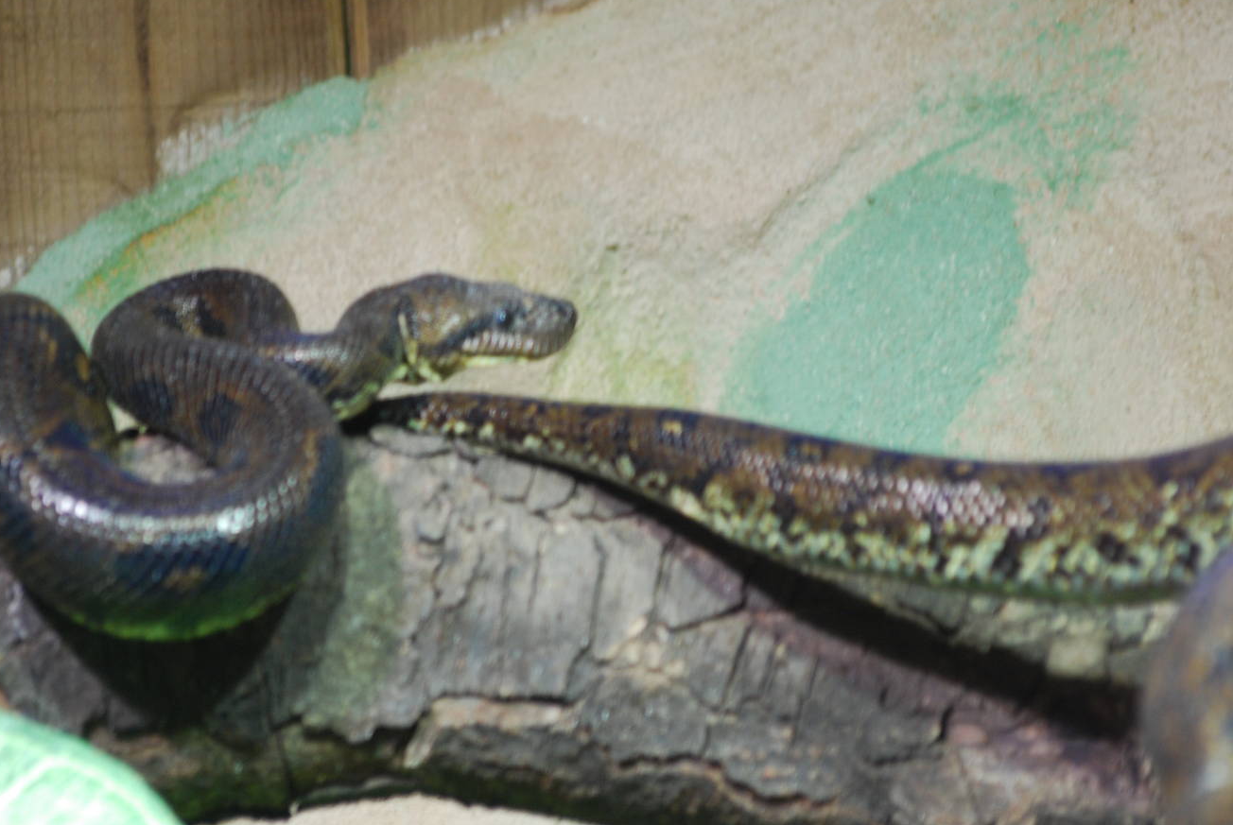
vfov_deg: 5.0
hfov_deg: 7.5
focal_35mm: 276
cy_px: 372
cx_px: 538
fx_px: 9465
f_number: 4.5
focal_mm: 150
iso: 400
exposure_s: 1/40
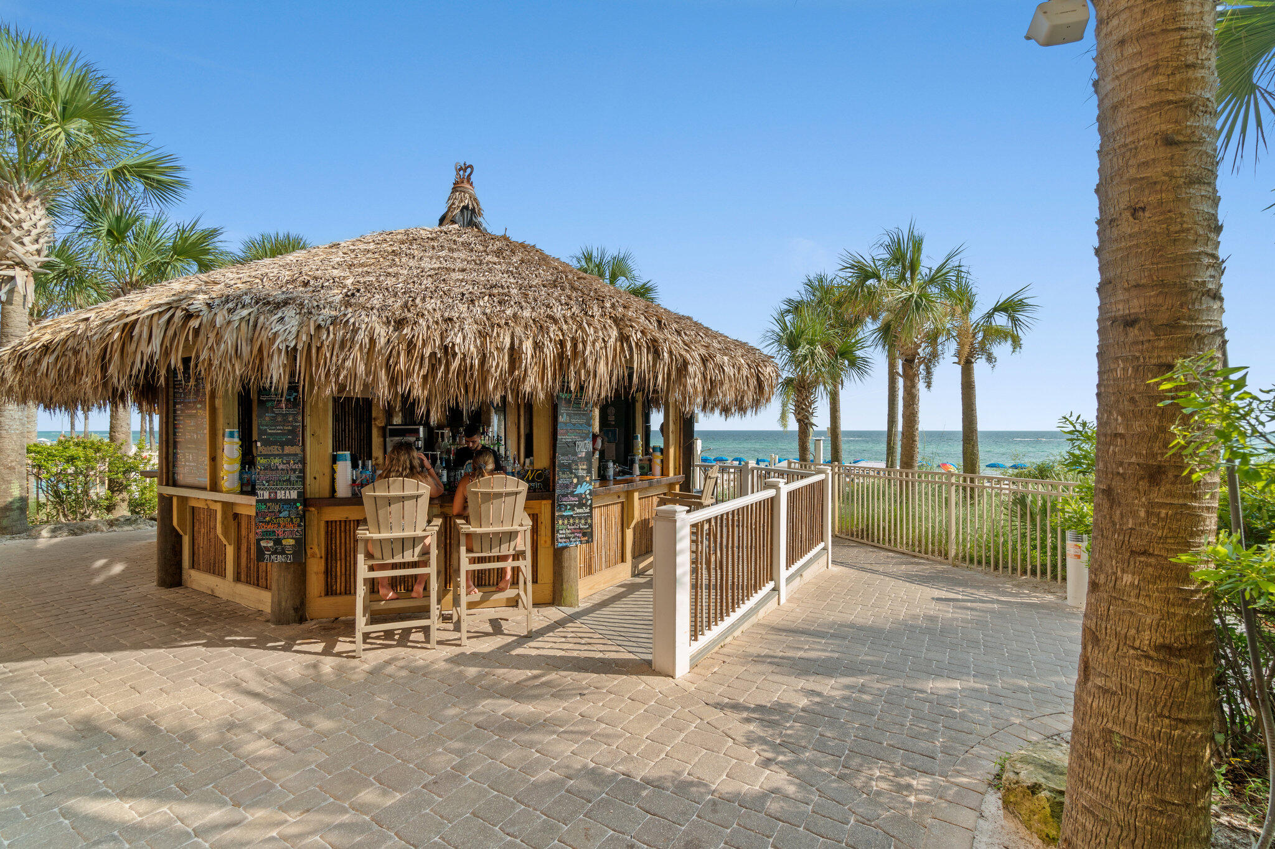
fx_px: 531
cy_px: 424
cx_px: 638
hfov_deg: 100.4
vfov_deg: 77.3
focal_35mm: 15
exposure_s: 1/80
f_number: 8
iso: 100
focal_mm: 10
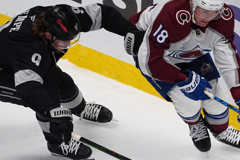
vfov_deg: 1.1
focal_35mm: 1219
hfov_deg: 1.7
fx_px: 8126
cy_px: 109
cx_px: 190
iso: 2500
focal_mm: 600
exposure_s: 1/2000
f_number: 4
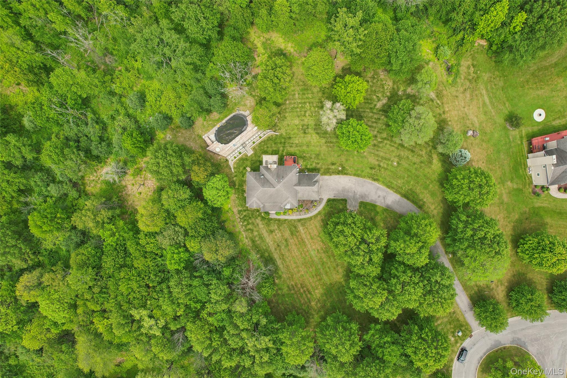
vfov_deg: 57.2
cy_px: 189
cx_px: 284
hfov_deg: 78.6
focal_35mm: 22
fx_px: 346
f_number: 2.8
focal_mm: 8.4
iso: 100
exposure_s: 1/640
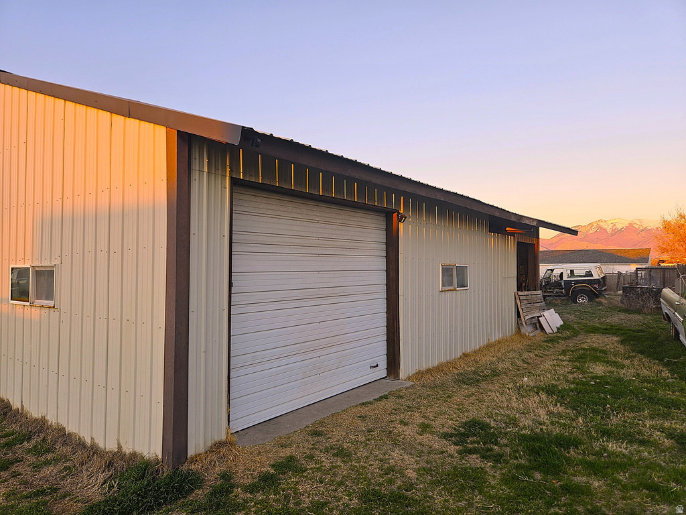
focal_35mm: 23
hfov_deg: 73.9
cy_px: 258
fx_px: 456
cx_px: 343
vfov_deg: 58.9
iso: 25
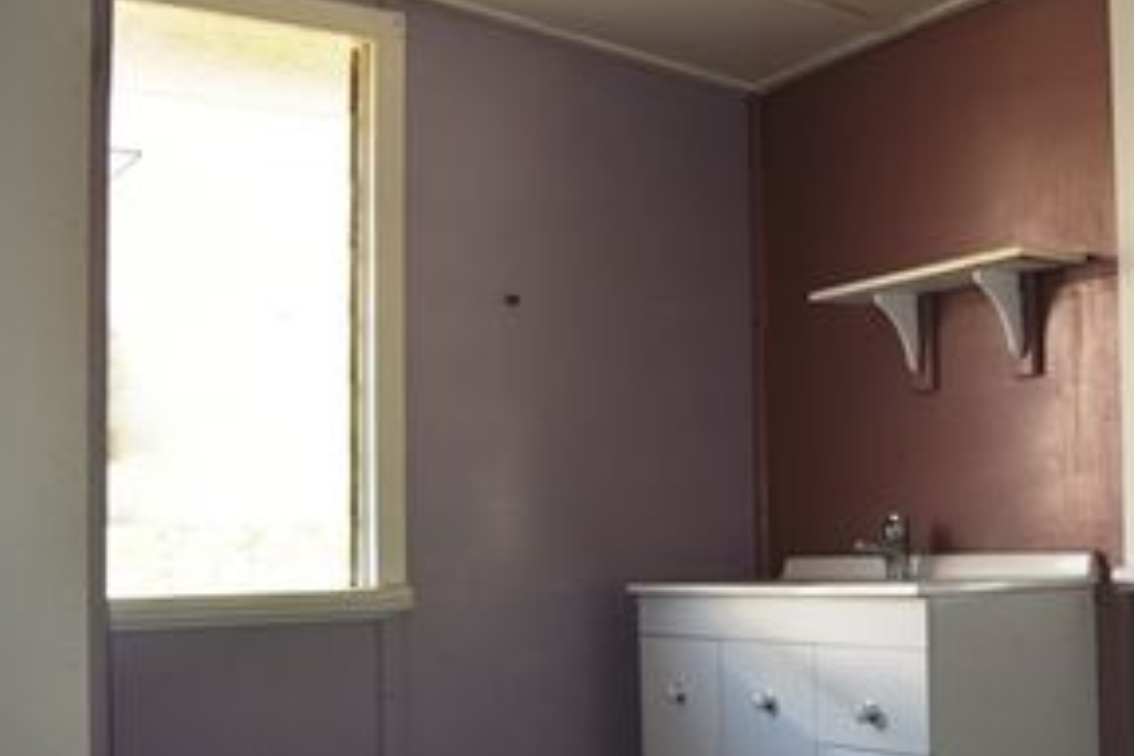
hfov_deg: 40.3
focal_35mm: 49
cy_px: 534
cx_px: 626
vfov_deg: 27.3
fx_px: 1543
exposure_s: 1/125
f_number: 3.5
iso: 280
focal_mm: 20
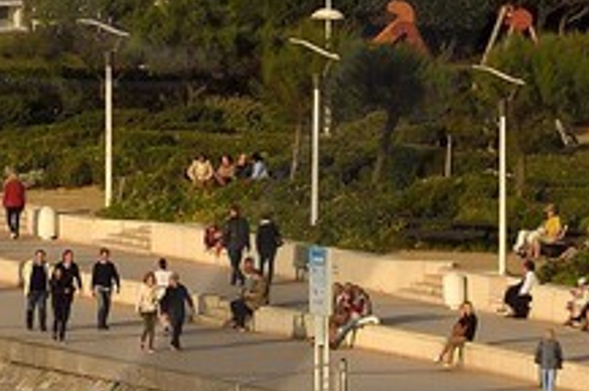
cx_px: -570
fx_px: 19261
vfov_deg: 1.2
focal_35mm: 1179
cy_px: -361
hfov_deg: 1.7
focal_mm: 160
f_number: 11
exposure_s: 1/250
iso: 200
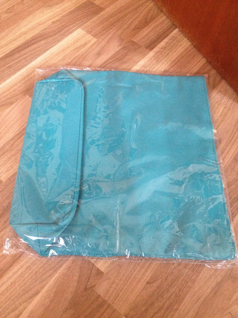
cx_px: 119
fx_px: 321
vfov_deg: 52.6
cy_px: 159
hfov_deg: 40.7
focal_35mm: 35
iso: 500
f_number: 2.4
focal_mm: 4.28
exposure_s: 1/15
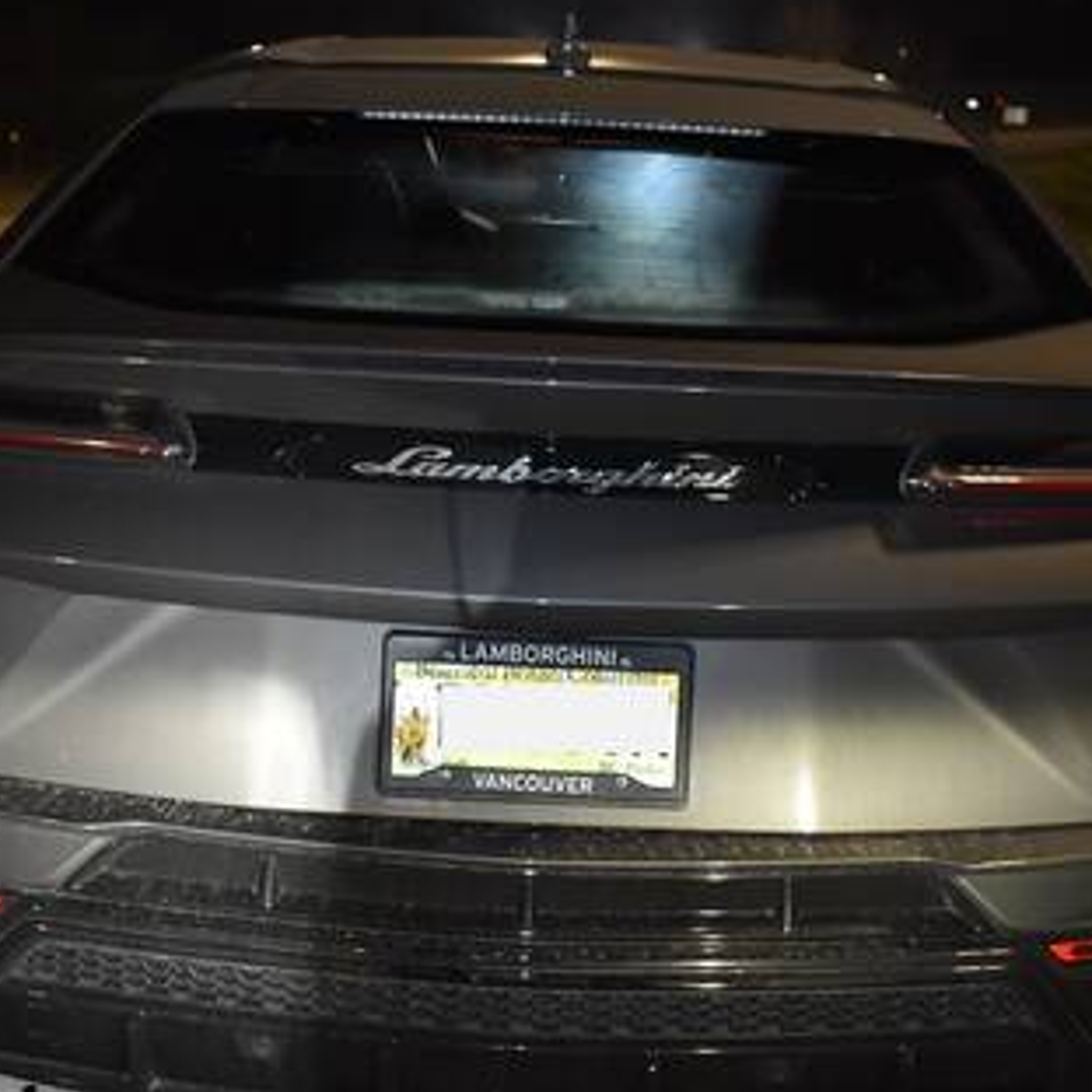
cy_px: 537
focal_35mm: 47
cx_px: 560
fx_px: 1677
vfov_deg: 36.1
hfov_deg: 36.1
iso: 1600
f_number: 4
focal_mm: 24
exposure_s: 1/60
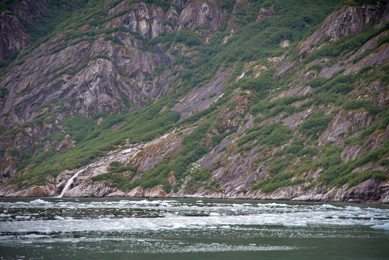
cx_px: 194
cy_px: 130
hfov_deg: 17.1
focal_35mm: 120
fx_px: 1297
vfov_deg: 11.4
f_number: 4
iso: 180
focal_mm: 120
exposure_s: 1/250
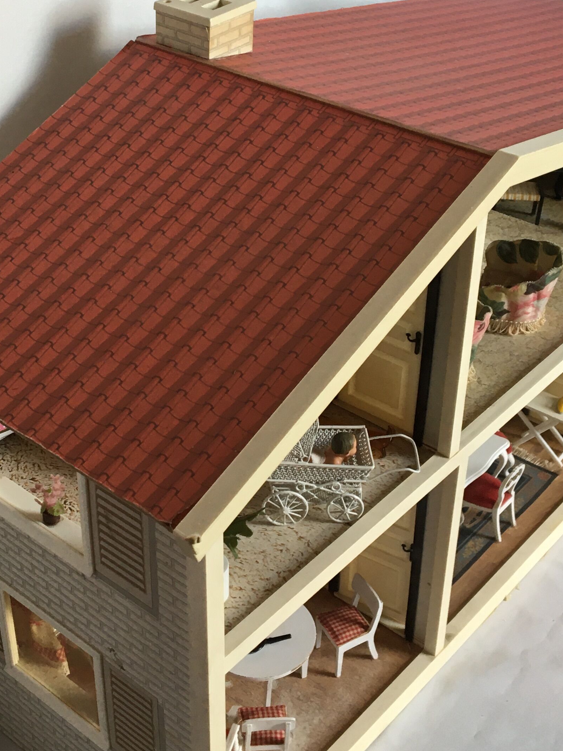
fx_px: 1193
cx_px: 194
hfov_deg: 26.4
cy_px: 316
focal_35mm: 55
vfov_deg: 34.9
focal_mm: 4.15
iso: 64
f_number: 2.2
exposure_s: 1/33
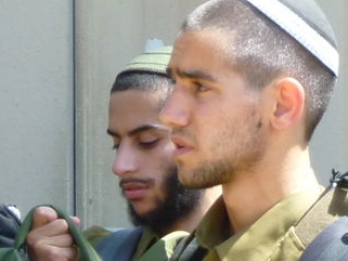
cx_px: 692
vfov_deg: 3.4
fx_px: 4345
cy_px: 366
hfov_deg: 4.5
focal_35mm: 432
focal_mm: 17.5
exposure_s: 1/160
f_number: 5.7
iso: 200
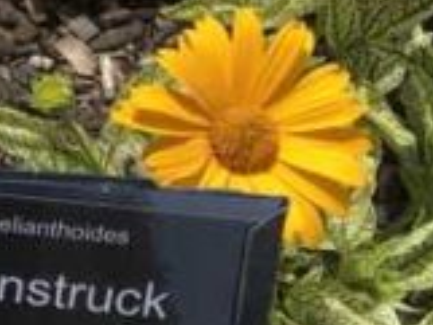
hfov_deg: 12.6
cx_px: -417
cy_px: 56
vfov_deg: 10.7
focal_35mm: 138
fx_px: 1727
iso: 25
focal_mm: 4.15
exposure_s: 1/1672
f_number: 2.2
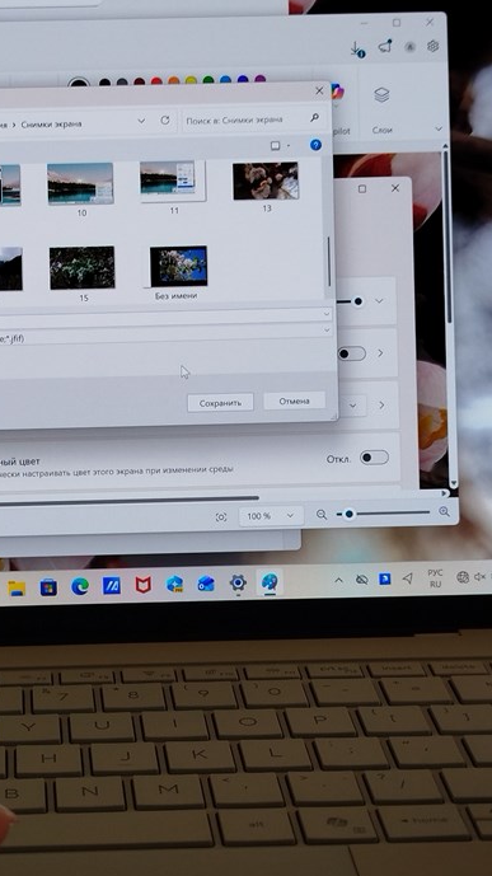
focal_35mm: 81
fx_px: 1881
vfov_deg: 26.2
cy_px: 458
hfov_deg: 14.7
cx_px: 46
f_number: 1.7
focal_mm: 5.31
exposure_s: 1/100
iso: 80
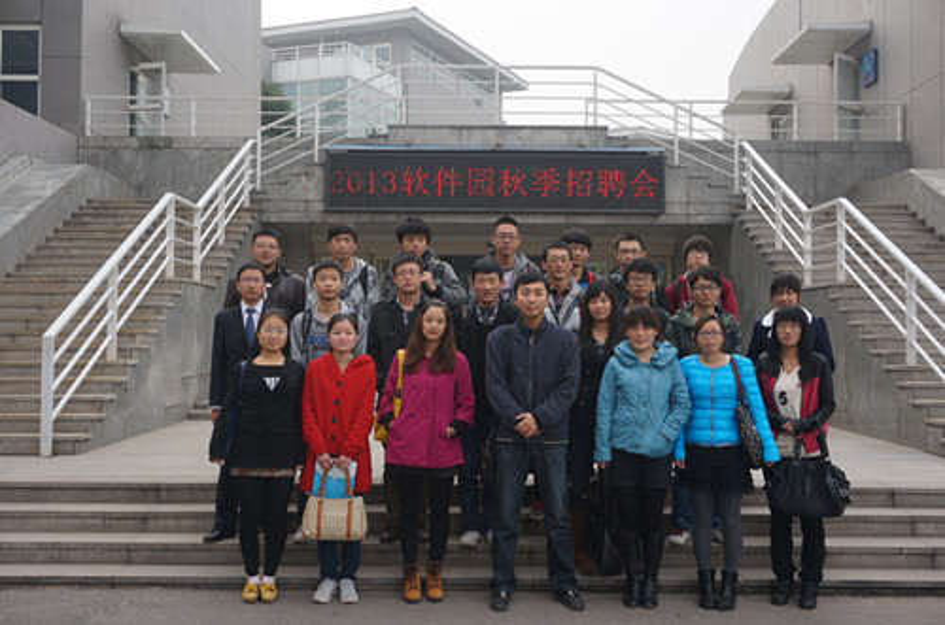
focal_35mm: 39
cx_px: 472
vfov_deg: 34.1
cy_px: 312
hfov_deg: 49.6
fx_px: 1021
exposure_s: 1/100
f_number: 7.1
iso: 100
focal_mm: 26
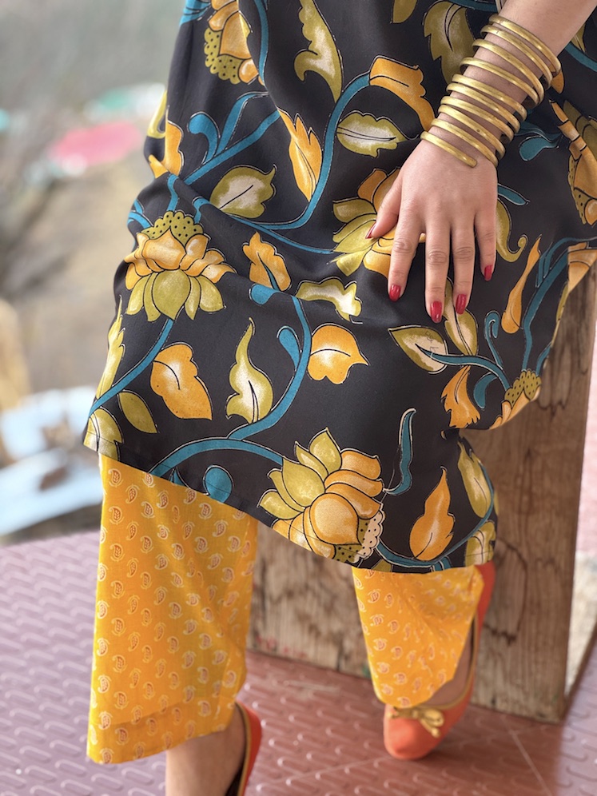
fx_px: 1771
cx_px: 298
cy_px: 398
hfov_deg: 19.1
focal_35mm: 77
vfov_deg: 25.3
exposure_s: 1/99
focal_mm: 9
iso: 100
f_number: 2.8
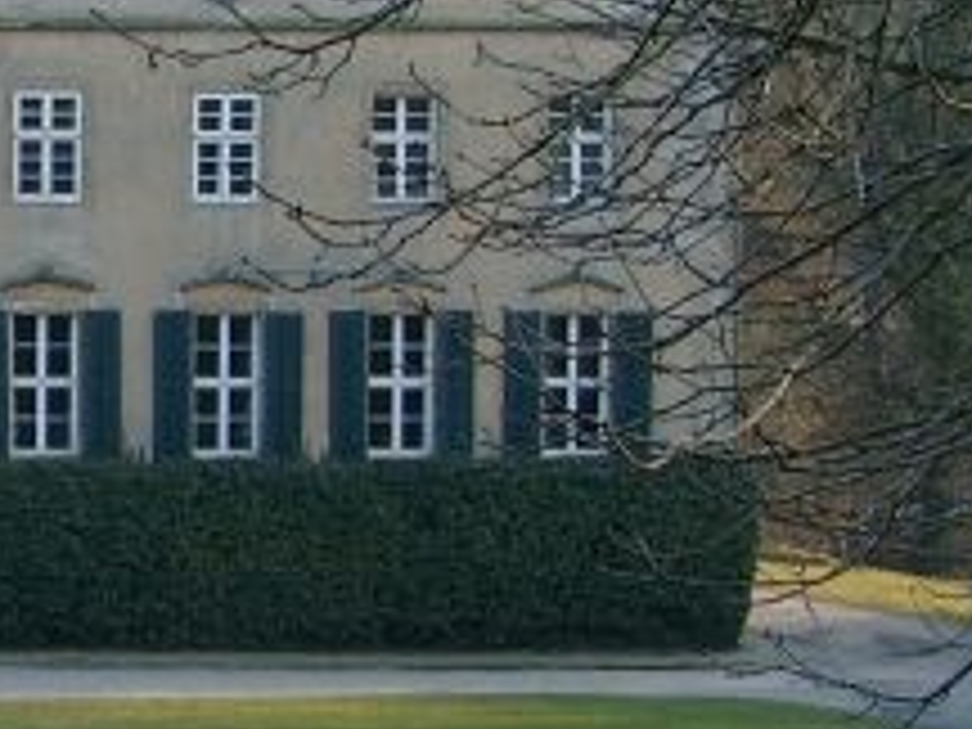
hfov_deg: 9.6
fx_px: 5504
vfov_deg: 7.6
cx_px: -702
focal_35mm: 196
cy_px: 50
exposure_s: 1/73.6
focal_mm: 11.05
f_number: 4
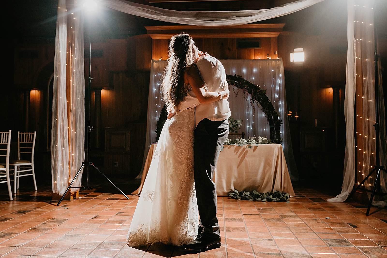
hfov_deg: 54.4
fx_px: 376
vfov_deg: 37.9
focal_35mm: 35
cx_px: 194
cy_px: 129
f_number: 2.8
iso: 500
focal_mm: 35
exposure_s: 1/320
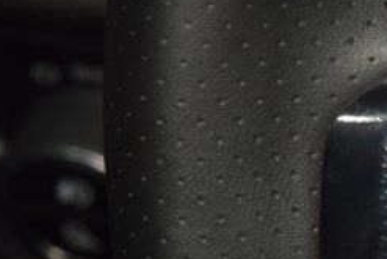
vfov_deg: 3.2
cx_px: 705
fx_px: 4679
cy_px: 114
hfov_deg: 4.7
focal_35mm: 435
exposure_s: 1/125
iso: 100
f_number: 8
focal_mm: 70
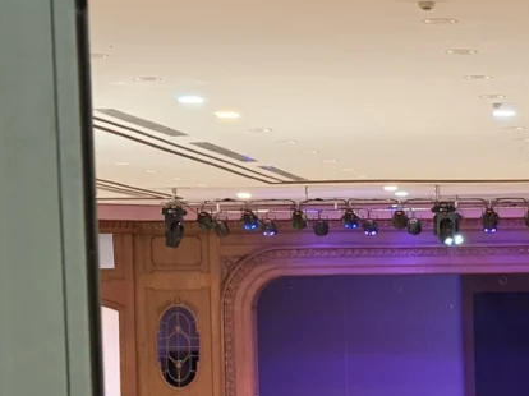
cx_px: 617
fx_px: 2047
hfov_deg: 14.3
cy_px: 402
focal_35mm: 134
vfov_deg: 10.9
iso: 125
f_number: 1.6
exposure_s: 1/33
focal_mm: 5.96
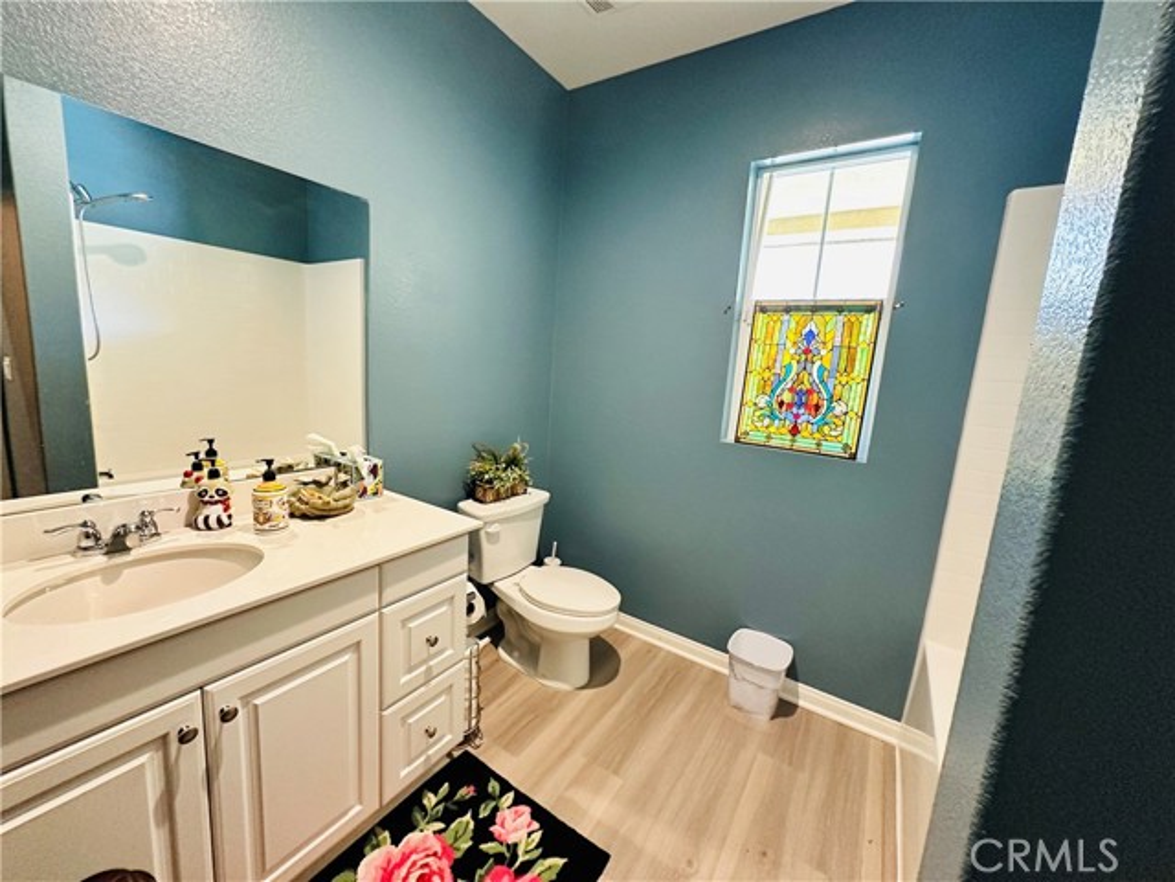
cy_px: 441
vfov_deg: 85.7
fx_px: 475
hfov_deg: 102.1
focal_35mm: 14
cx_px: 588
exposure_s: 1/60
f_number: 2.2
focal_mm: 2.22
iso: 500
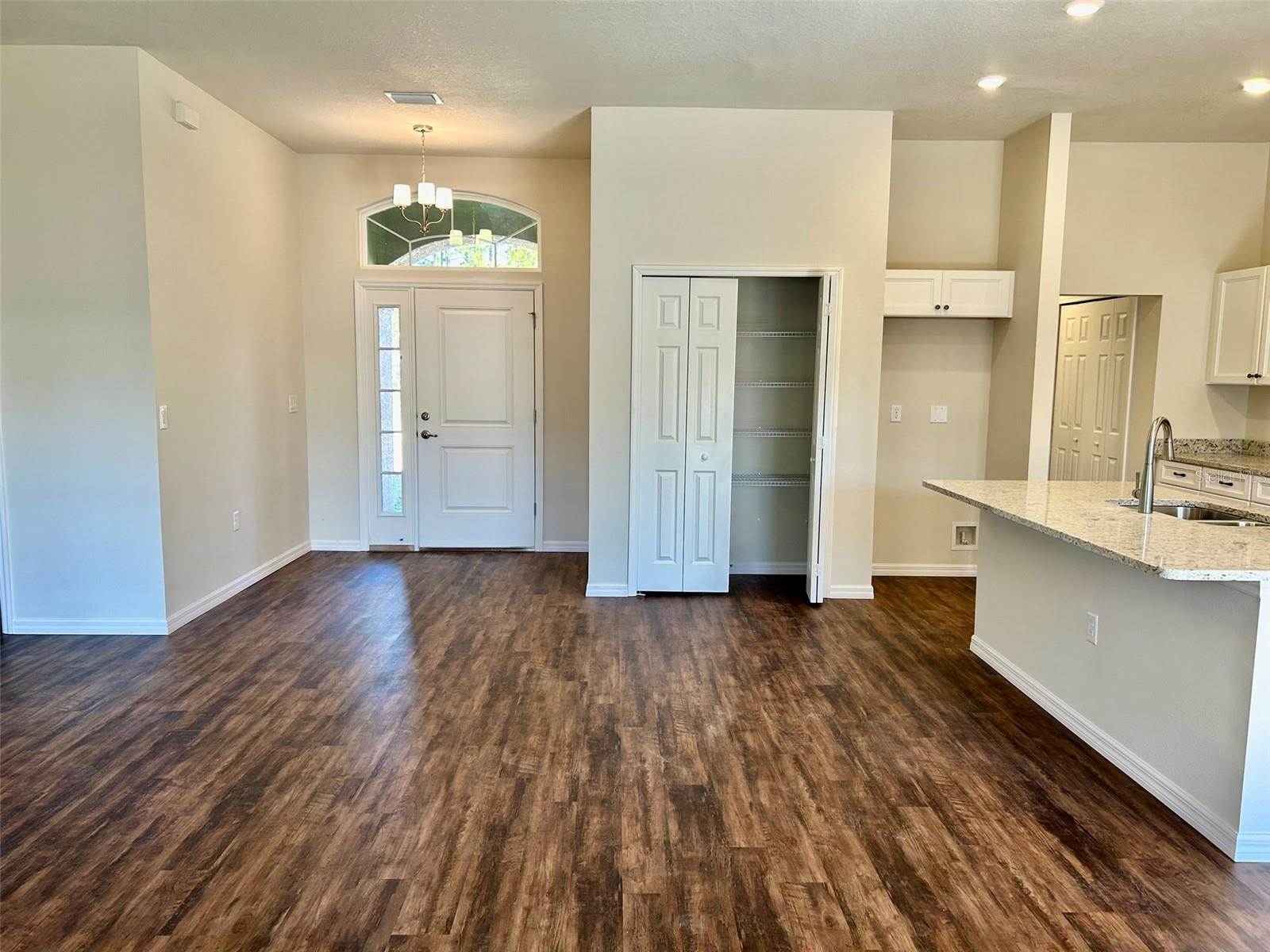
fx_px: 954
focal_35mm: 26
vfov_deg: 53.1
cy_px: 476
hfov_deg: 67.3
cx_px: 635
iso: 64
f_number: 1.5
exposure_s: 1/120
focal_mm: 5.7
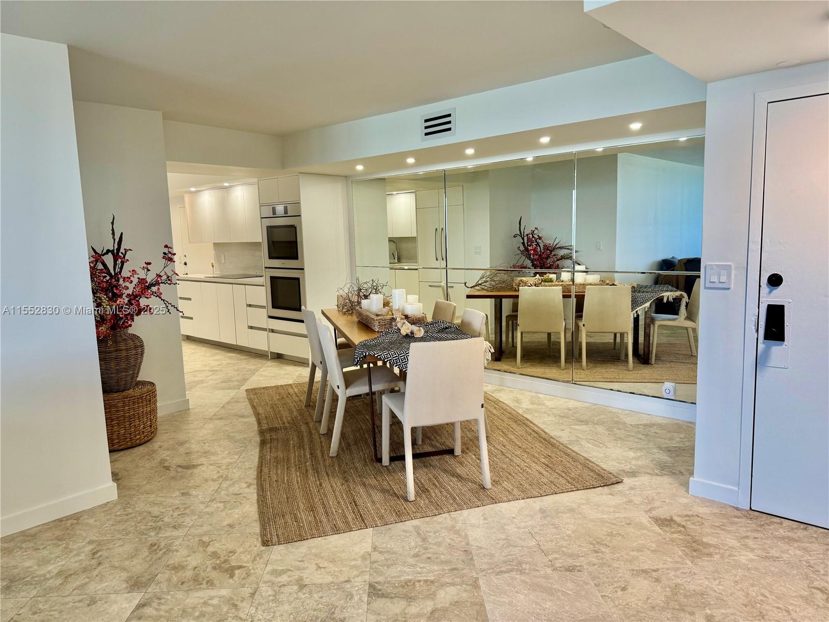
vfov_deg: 56.8
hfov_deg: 71.6
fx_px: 575
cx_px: 414
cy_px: 311
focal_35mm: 24
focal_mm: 6.76
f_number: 1.78
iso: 160
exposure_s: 1/120
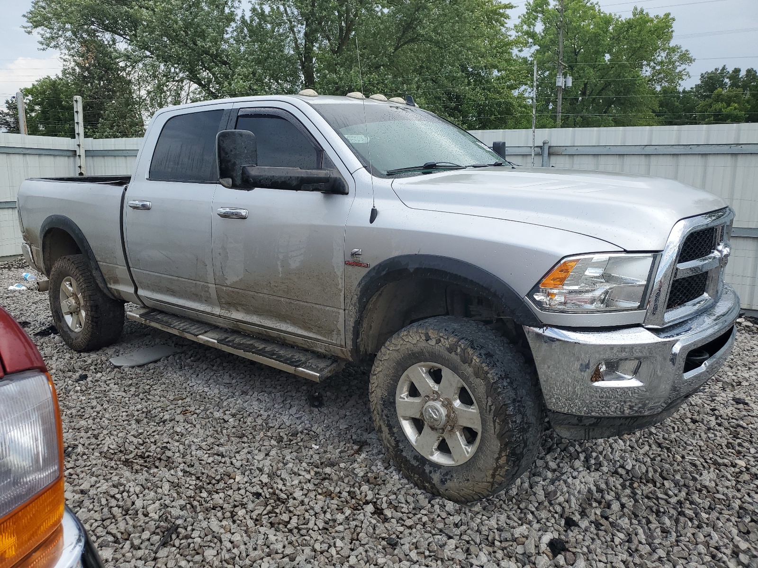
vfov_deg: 53.1
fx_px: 569
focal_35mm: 26
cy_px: 284
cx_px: 379
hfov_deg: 67.3
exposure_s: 1/2000
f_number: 1.5
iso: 50
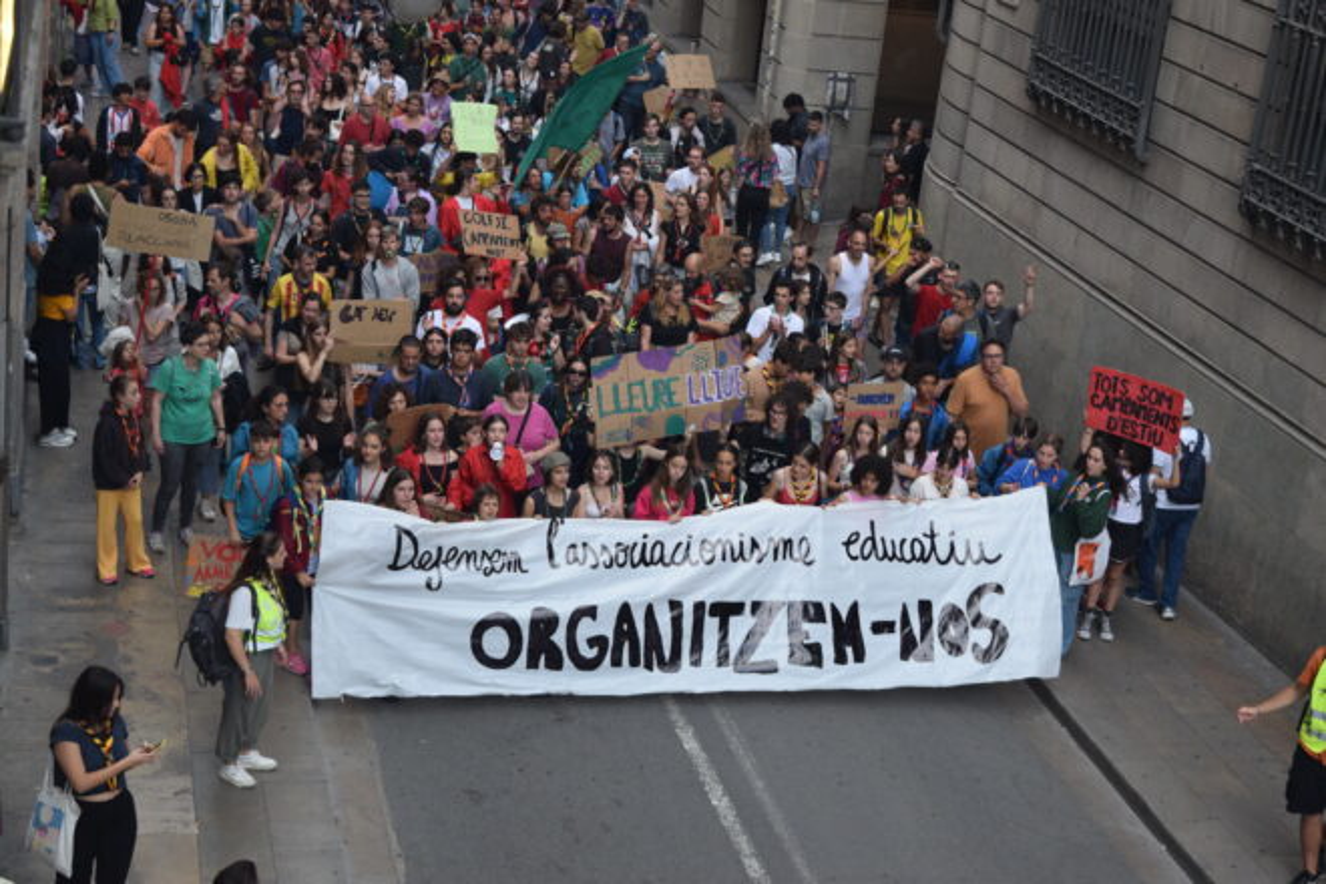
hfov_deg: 33.4
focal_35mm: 60
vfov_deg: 22.6
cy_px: 442
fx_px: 2210
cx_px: 663
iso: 800
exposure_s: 1/400
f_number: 5
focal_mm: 40
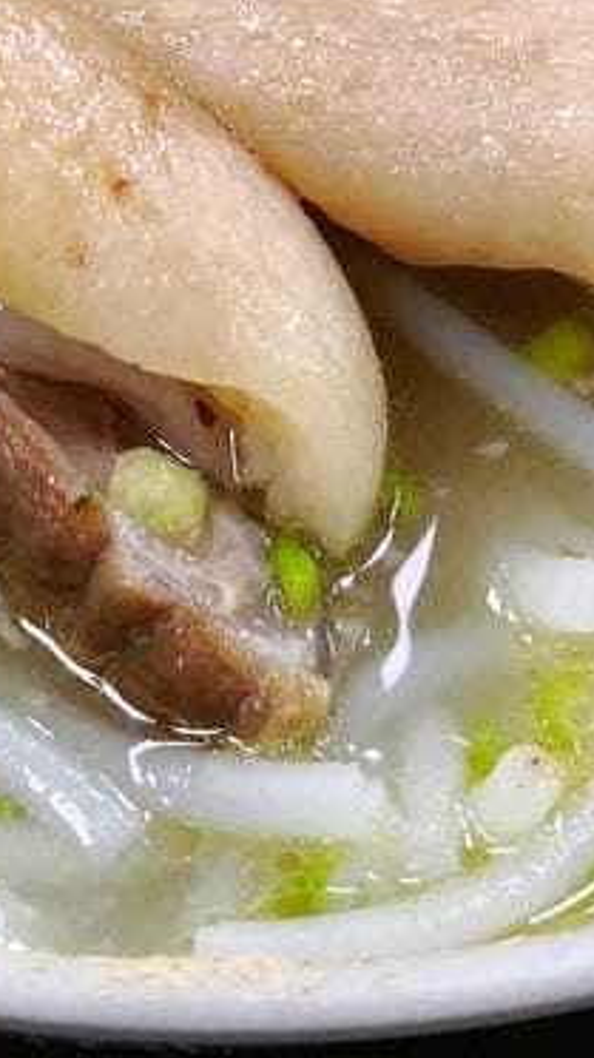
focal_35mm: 95
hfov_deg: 12.6
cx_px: 77
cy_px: -117
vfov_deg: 21.3
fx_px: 2663
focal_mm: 3.95
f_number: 1.6
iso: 125
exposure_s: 1/60
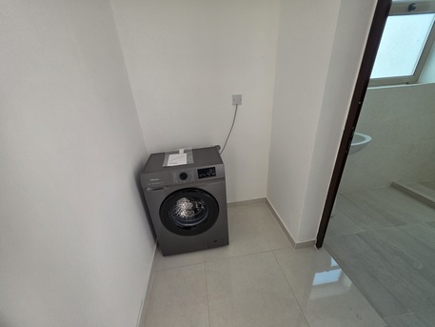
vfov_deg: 89.9
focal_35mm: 13
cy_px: 164
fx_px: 163
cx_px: 218
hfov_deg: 106.2
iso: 100
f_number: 1.9
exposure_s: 1/100
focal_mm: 2.2
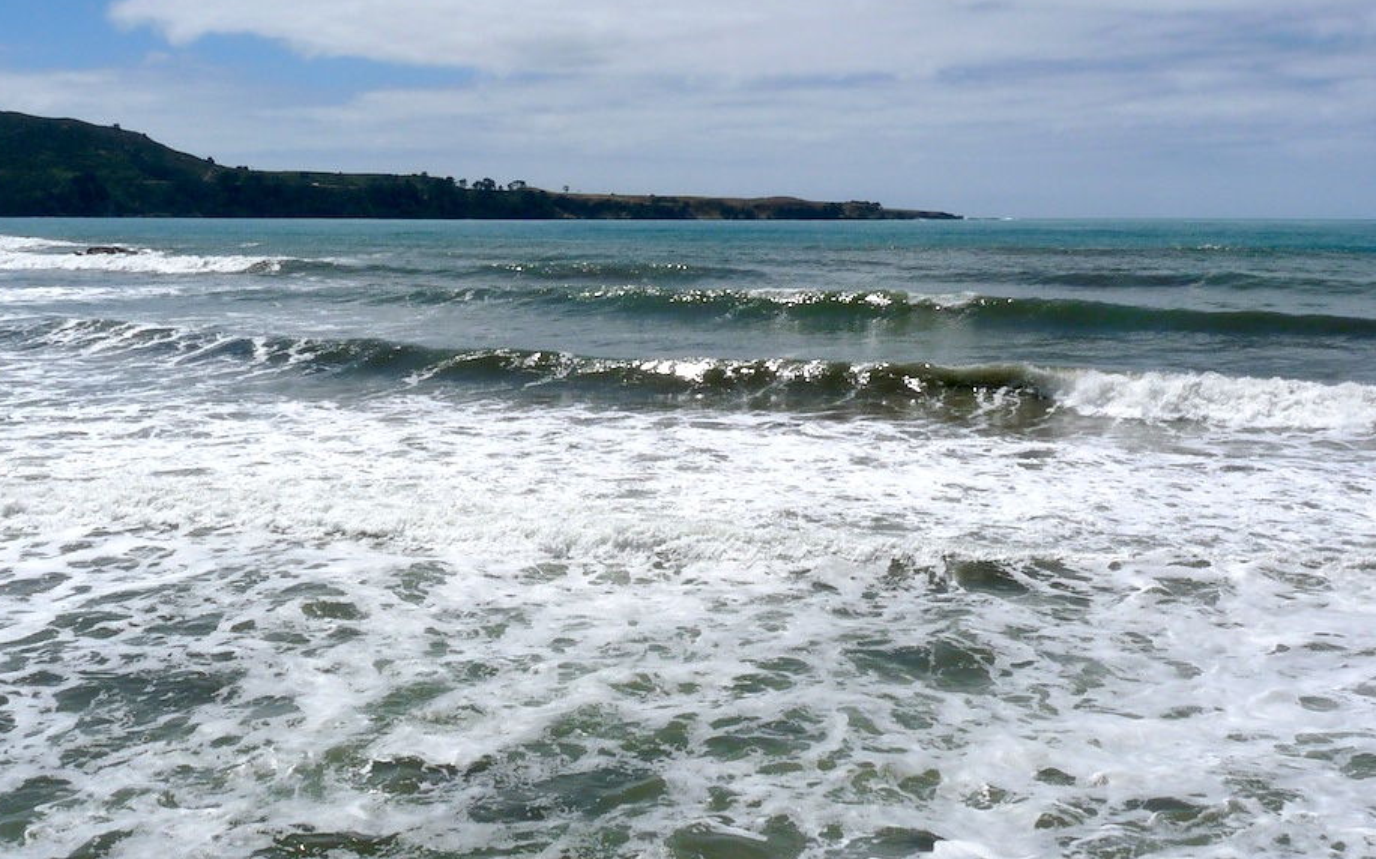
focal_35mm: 40
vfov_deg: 31.9
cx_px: 631
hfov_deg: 49.2
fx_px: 1500
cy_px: 476
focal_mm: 4.8
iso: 100
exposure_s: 1/800
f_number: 8
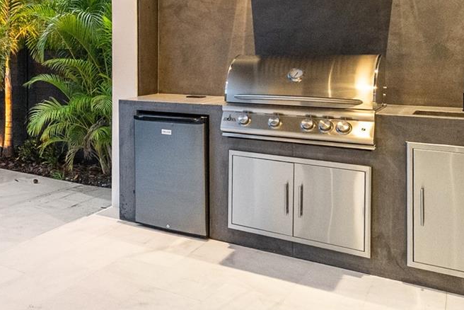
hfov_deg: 41.9
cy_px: 59
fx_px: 503
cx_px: -15
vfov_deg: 33.2
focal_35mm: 39
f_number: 5.6
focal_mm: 16
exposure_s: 1/100
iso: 3200
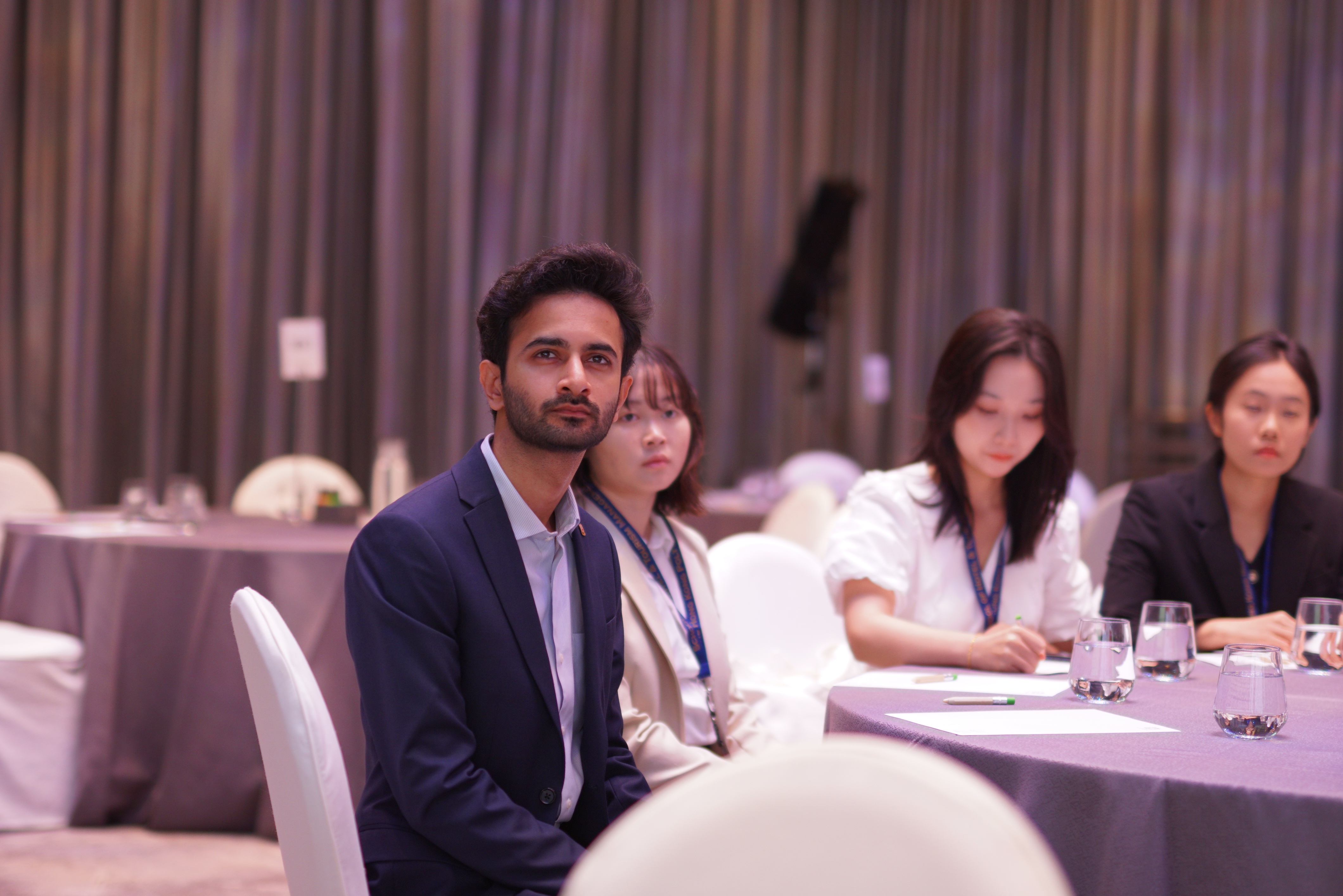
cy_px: 448
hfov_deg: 27.0
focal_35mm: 75
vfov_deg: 18.2
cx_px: 672
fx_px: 2799
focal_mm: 50
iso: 320
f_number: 1.4
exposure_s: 1/125
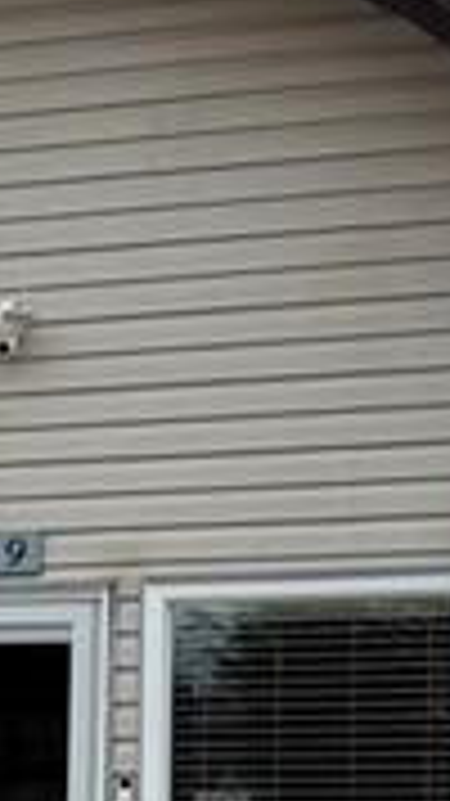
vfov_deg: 14.1
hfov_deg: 7.7
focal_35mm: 150
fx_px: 3185
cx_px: -508
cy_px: 828
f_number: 1.78
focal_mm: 6.76
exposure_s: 1/8130
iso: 80
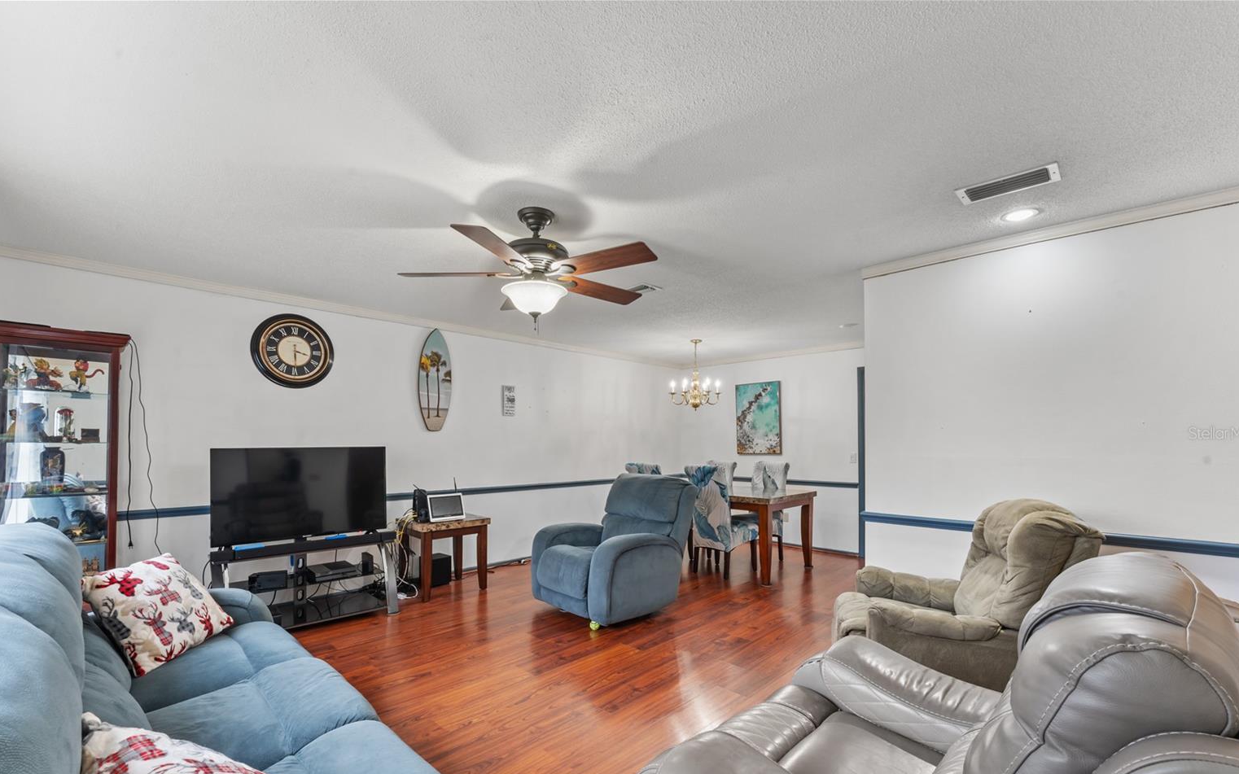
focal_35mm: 16
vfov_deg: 72.2
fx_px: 528
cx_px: 610
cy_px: 433
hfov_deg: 99.1
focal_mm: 14.6
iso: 400
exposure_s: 1/1.25
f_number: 13
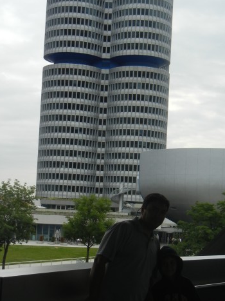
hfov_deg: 19.9
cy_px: 174
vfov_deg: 26.3
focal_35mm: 74
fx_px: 642
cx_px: 127
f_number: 7.6
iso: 160
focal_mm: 8.1
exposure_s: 1/294
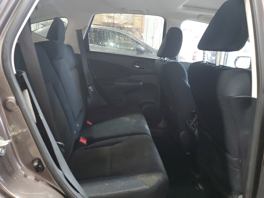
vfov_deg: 49.7
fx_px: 214
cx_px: 133
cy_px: 92
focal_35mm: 28
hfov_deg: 63.5
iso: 296
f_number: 1.5
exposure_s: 1/24
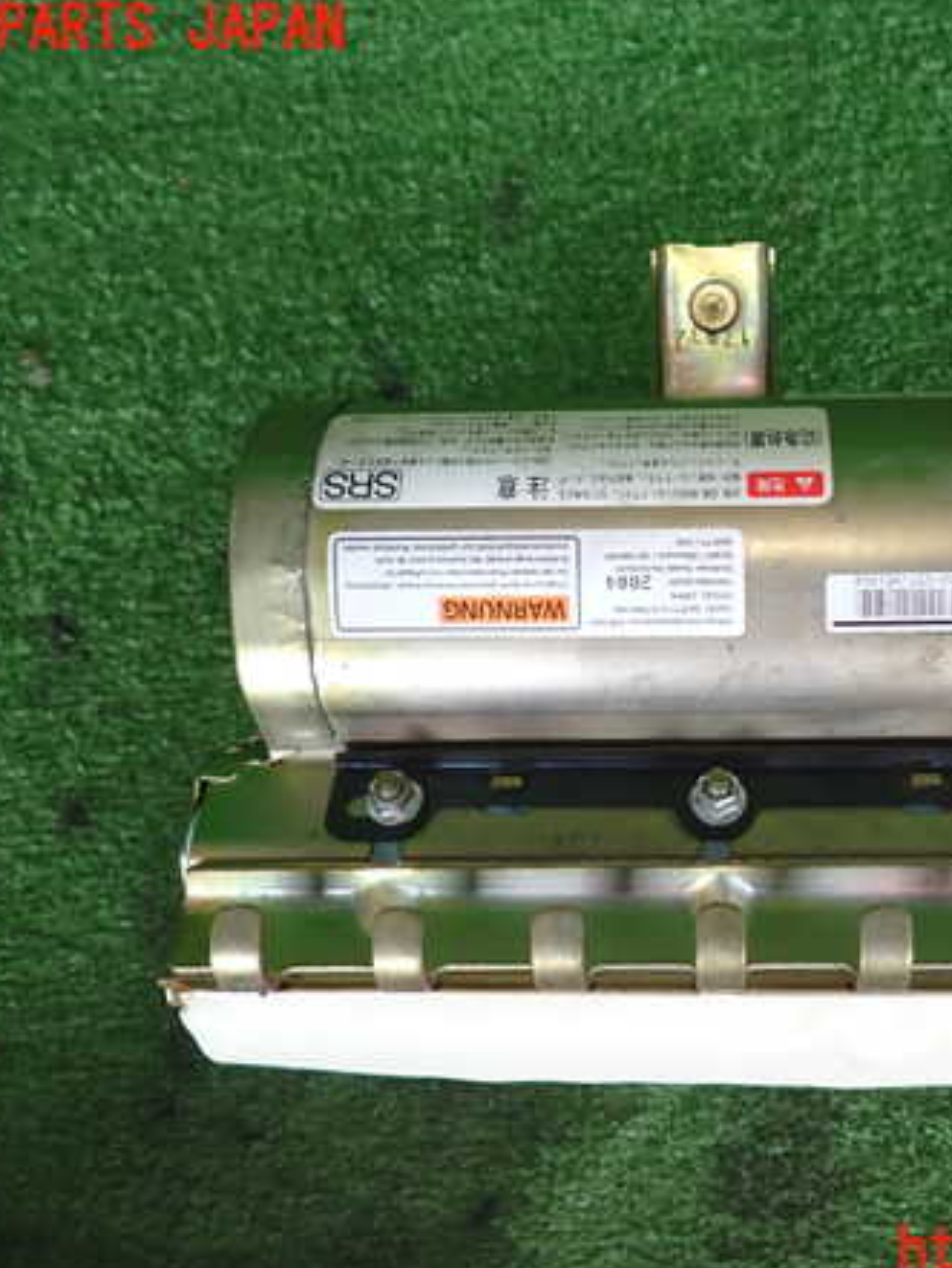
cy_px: 641
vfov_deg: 53.9
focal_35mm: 34
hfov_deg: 40.9
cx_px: 685
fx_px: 1246
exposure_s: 1/60
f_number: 2
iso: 125
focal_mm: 4.5
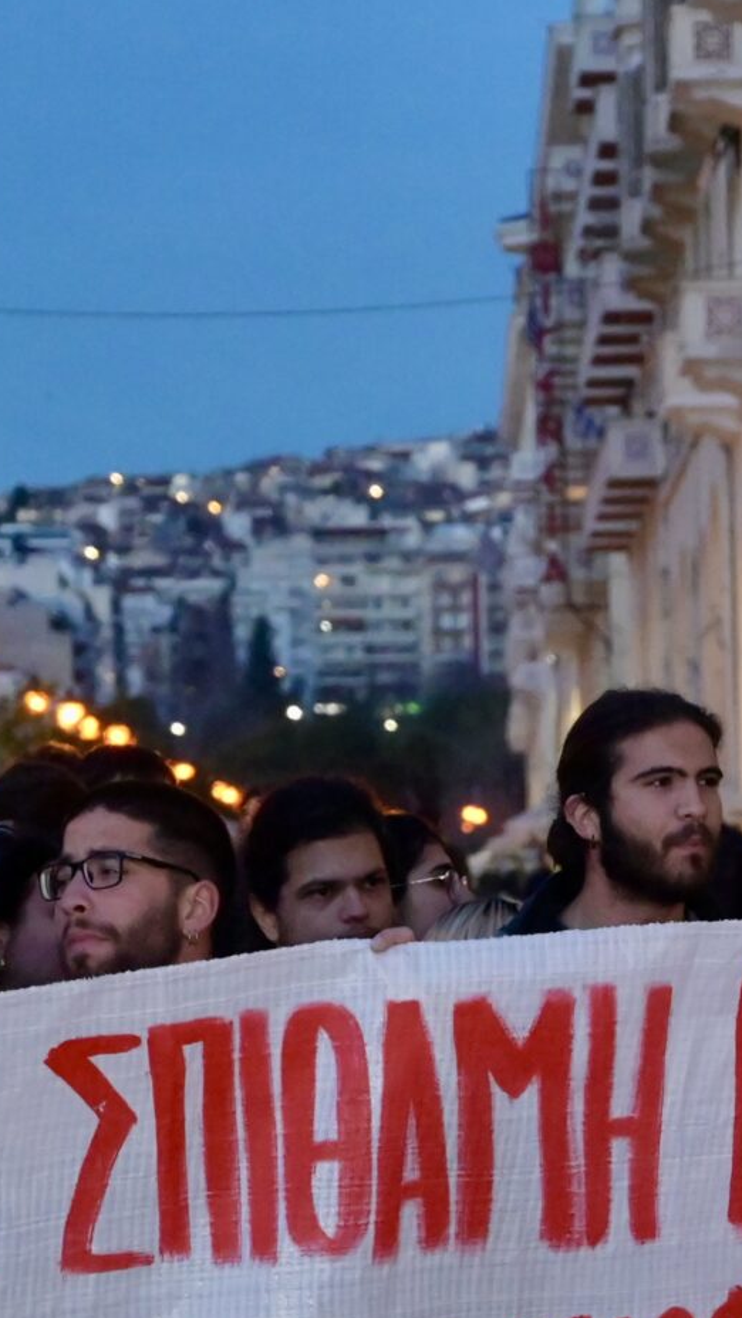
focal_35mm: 156
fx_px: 5456
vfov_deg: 13.7
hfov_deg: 7.6
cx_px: 1208
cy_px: 1048
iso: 6400
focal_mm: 54
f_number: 4
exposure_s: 1/250
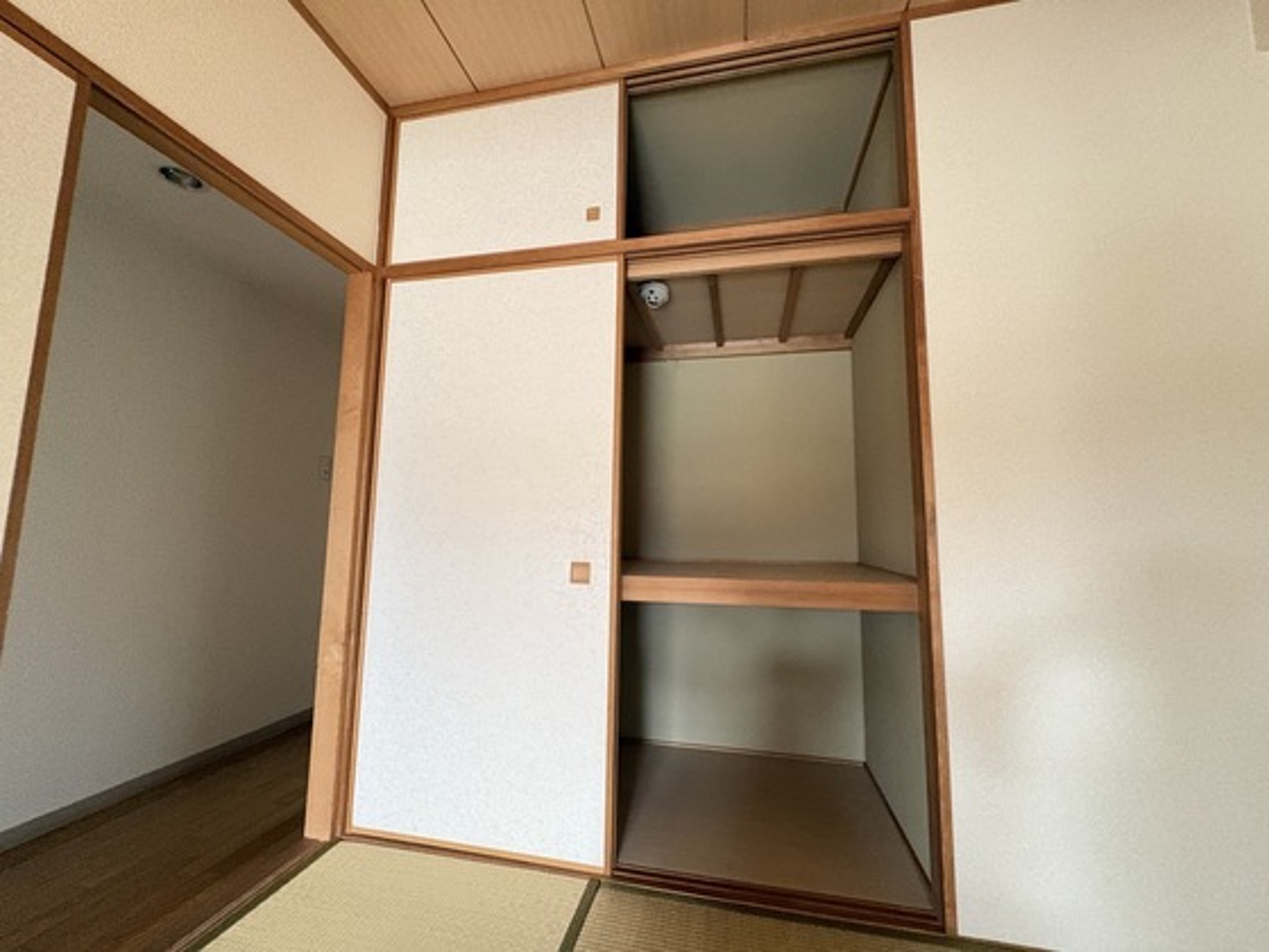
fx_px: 513
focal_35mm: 14
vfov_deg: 85.7
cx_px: 634
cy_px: 476
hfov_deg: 102.1
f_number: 2.2
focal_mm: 2.22
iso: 640
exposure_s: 1/60
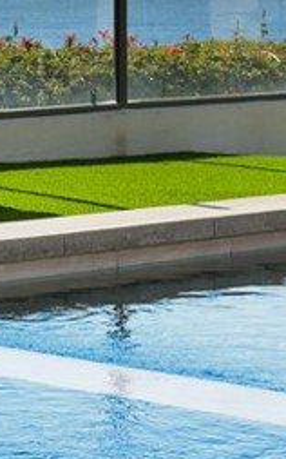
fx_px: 2471
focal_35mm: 198
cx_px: 60
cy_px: -52
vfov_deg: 10.5
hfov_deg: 6.6
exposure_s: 1/400
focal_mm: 32
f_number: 7.1
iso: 100
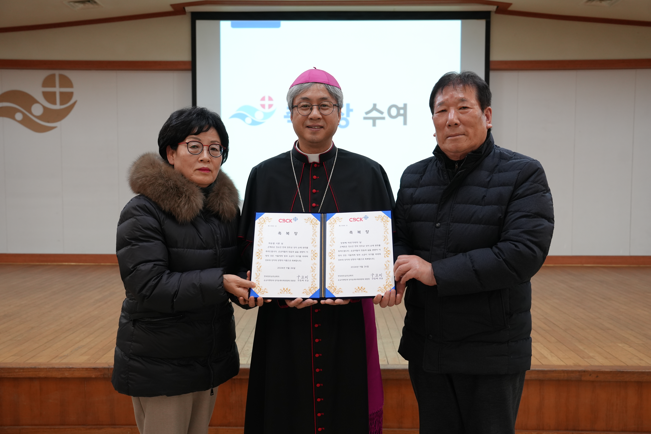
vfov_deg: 38.9
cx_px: 326
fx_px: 615
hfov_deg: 55.8
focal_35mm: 34
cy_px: 217
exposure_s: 1/160
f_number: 4
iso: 1250
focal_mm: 34
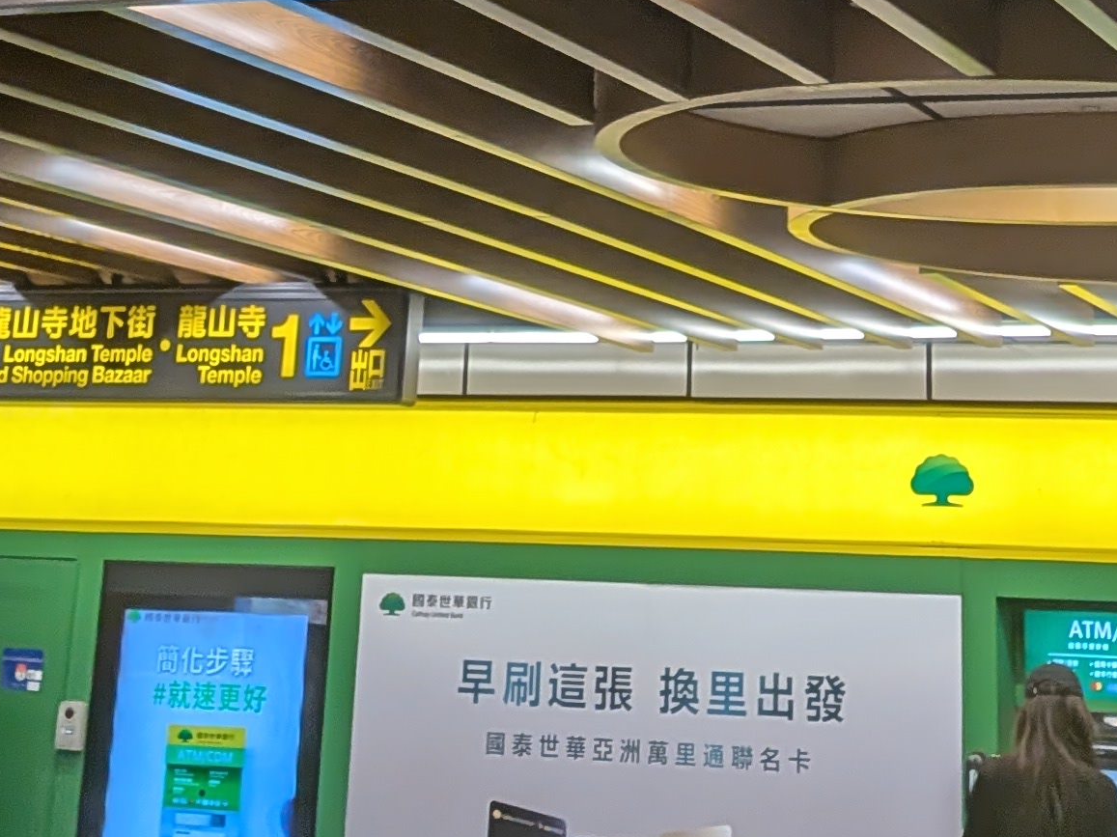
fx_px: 2677
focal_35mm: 83
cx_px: 602
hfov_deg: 23.6
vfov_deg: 15.8
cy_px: -533
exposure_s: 1/100
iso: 58
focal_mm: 4.53
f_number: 1.7
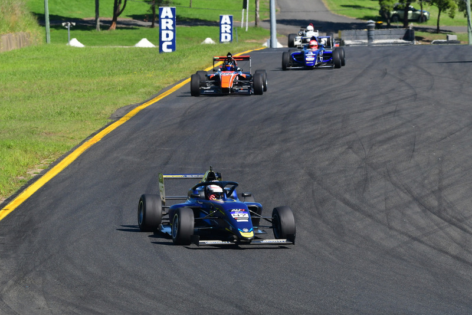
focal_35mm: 375
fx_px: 4918
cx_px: 236
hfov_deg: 5.5
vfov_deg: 3.7
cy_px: 158
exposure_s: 1/640
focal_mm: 250
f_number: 11
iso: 500
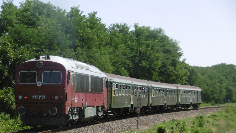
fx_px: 713
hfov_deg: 18.8
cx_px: 117
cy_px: 82
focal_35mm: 114
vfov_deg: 10.6
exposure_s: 1/500
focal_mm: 18.6
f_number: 4.8
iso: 100
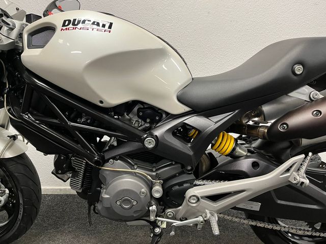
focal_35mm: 26
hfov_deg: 67.3
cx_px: 163
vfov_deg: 53.1
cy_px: 122
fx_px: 245
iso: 100
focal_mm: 5.1
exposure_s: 1/50
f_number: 1.6
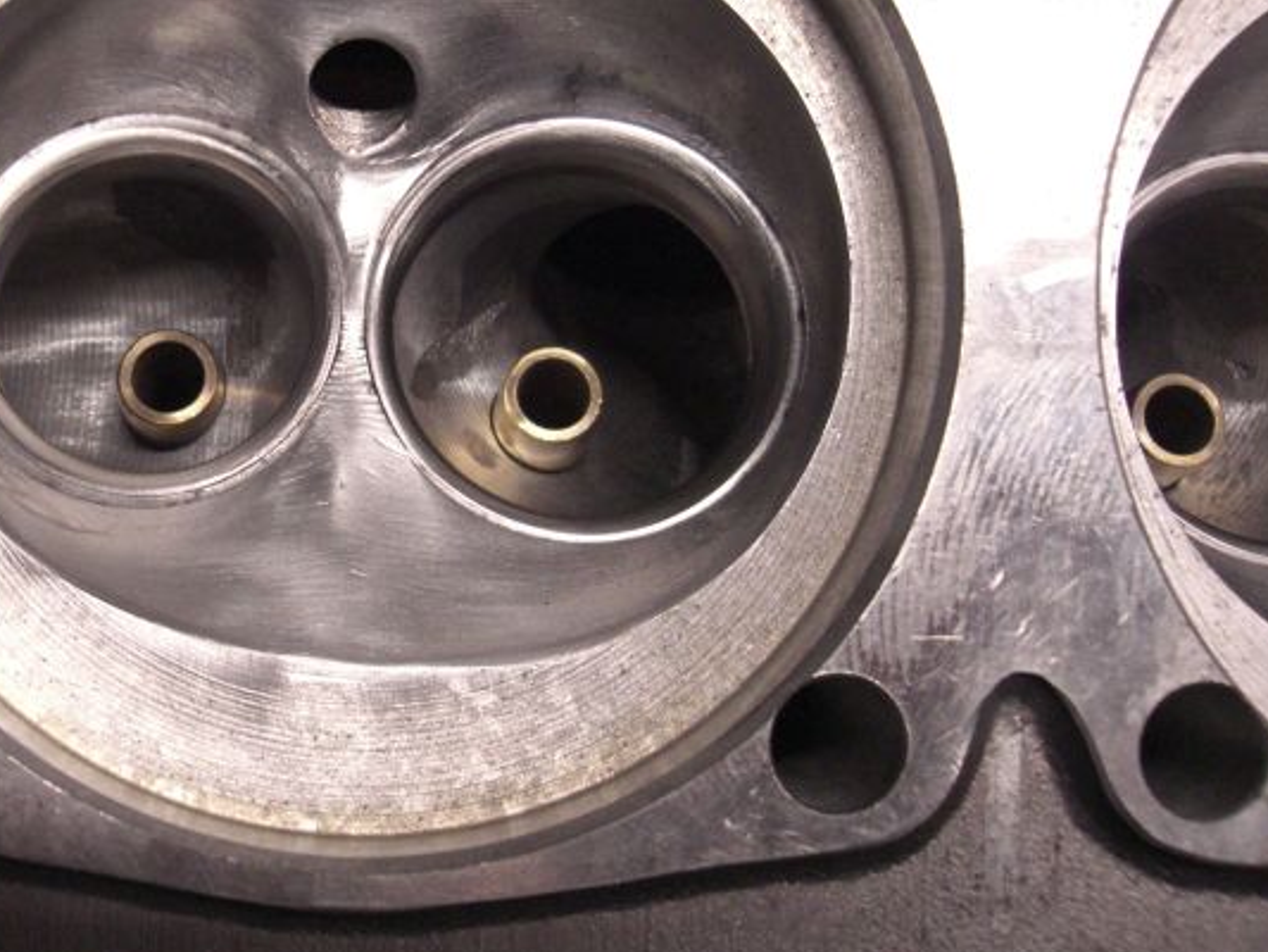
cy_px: 293
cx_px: 347
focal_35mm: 57
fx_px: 2088
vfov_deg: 25.5
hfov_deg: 33.2
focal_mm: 6.3
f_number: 3.1
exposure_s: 1/60
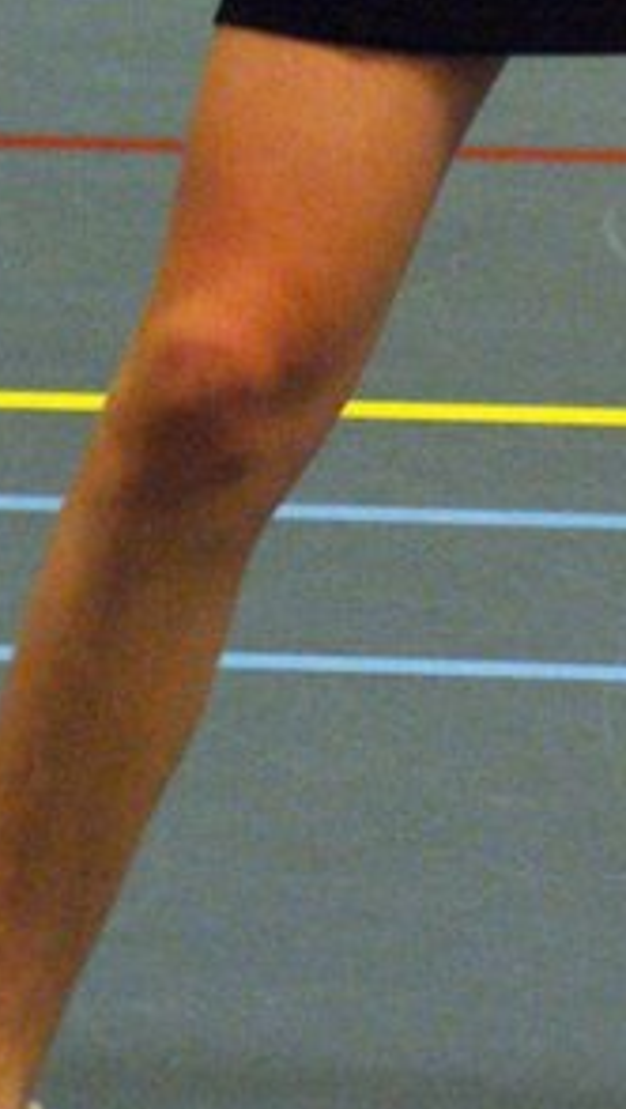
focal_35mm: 448
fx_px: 13182
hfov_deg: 2.7
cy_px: -547
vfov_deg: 4.8
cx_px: -183
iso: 1600
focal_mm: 70
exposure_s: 1/160
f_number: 2.8
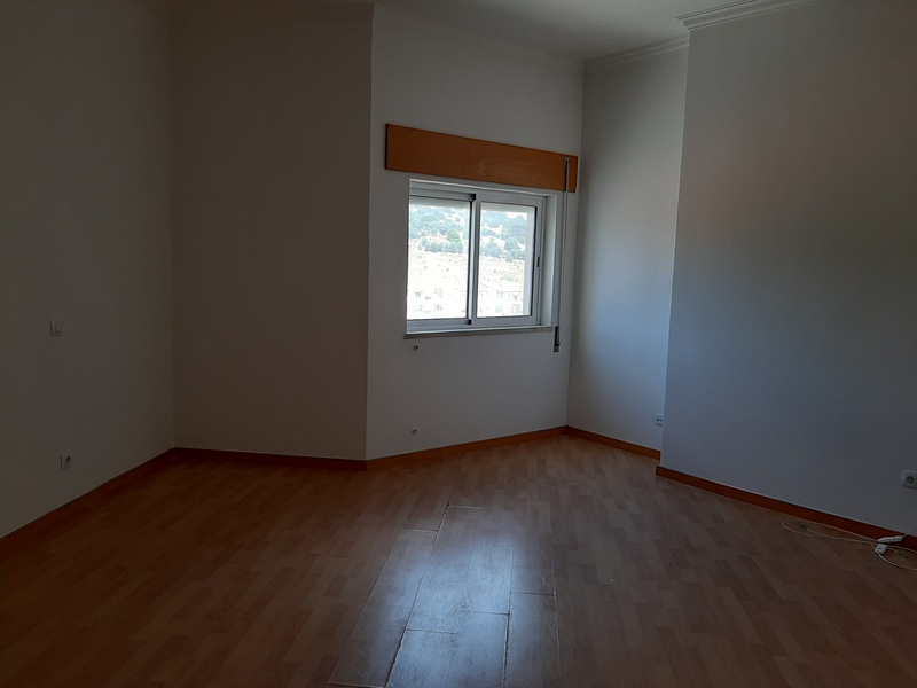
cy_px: 344
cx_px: 458
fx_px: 715
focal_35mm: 27
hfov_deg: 65.3
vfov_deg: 51.4
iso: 40
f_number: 1.7
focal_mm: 3.93
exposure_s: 1/116
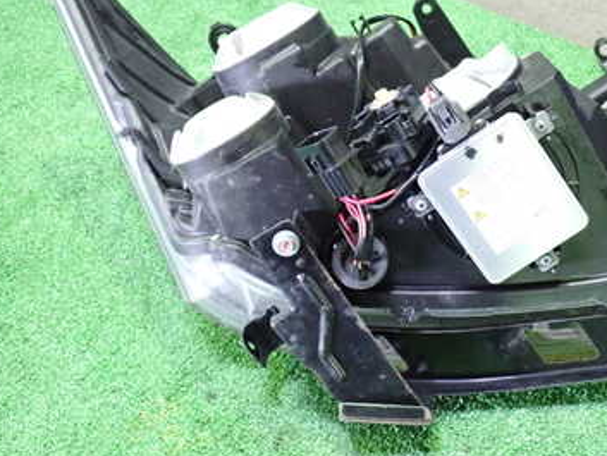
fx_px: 895
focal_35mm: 51
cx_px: 463
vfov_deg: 28.4
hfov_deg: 36.5
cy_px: 150
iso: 800
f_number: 2.3
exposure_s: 1/25
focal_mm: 5.4
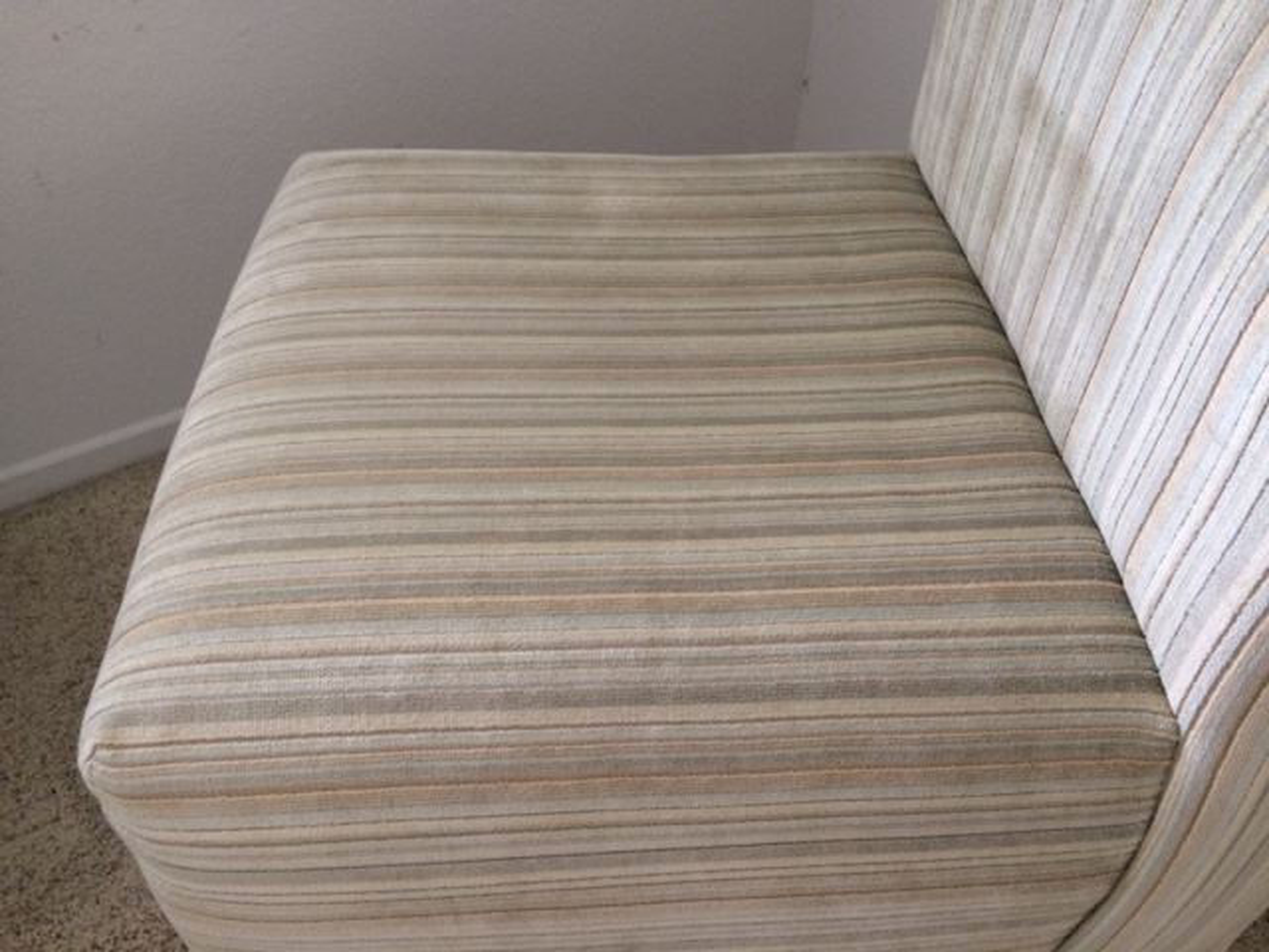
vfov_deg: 48.2
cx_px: 634
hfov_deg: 61.7
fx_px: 1063
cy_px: 476
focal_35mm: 29
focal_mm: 4.15
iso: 160
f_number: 2.2
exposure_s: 1/30
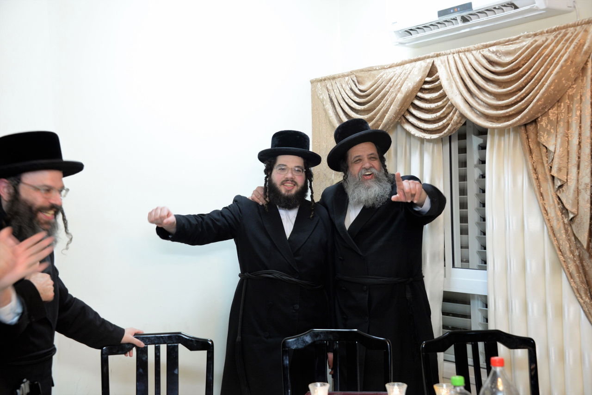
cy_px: 198
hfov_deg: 35.6
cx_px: 296
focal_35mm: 56
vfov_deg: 24.2
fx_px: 921
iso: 2000
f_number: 5.6
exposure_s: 1/60
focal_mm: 56
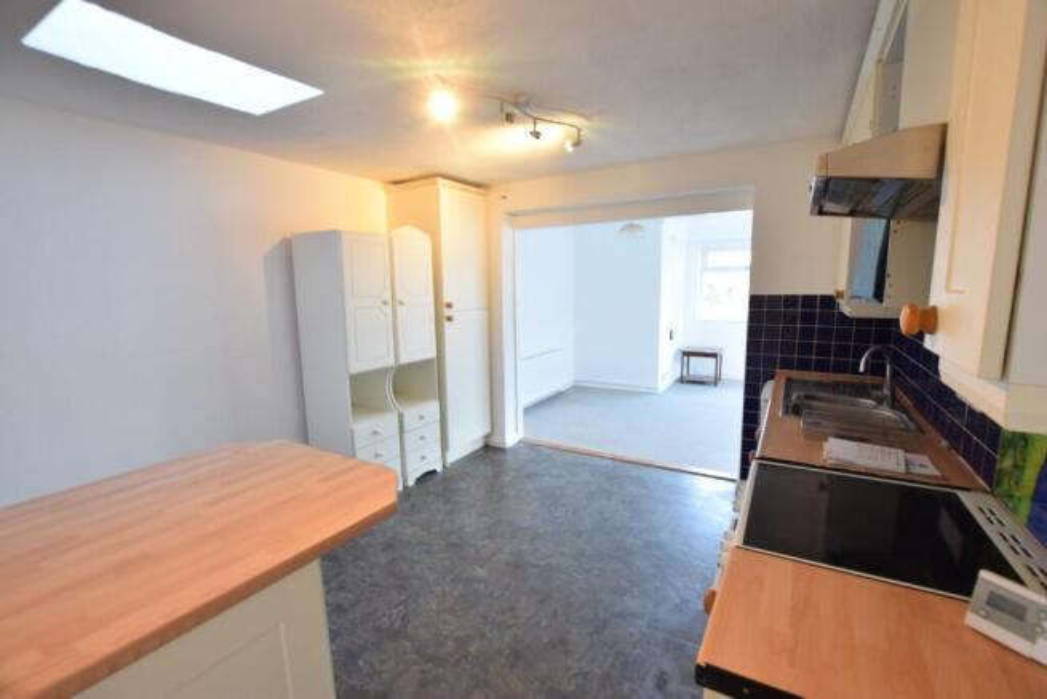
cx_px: 524
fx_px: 436
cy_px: 350
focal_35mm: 15
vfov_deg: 77.4
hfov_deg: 100.4
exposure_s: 1/2.5
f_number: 5.6
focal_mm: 10
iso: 100
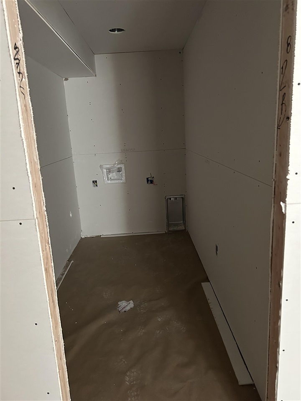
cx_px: 150
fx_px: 301
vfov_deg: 67.3
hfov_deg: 53.1
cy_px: 200
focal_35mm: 26
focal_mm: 5.7
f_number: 1.5
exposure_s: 1/30
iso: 640
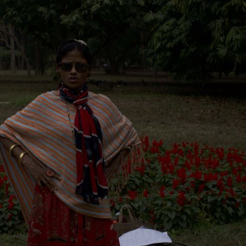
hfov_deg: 23.4
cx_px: 59
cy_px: 131
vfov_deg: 23.7
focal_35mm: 73
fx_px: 587
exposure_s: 1/160
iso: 50
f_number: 11
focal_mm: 50
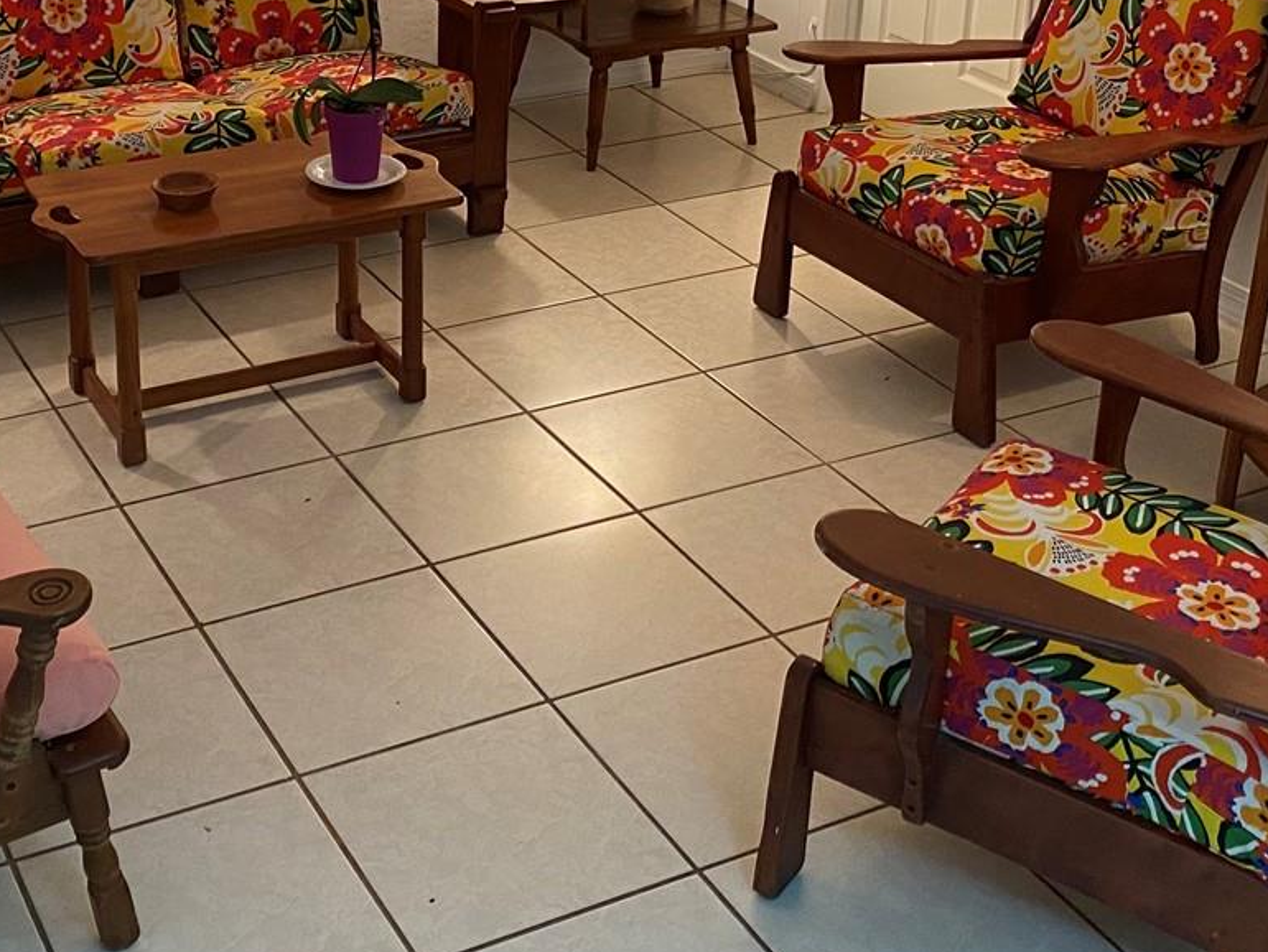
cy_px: 145
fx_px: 1979
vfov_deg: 26.4
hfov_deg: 35.3
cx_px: 456
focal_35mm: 54
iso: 320
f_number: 1.8
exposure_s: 1/60
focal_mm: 4.25
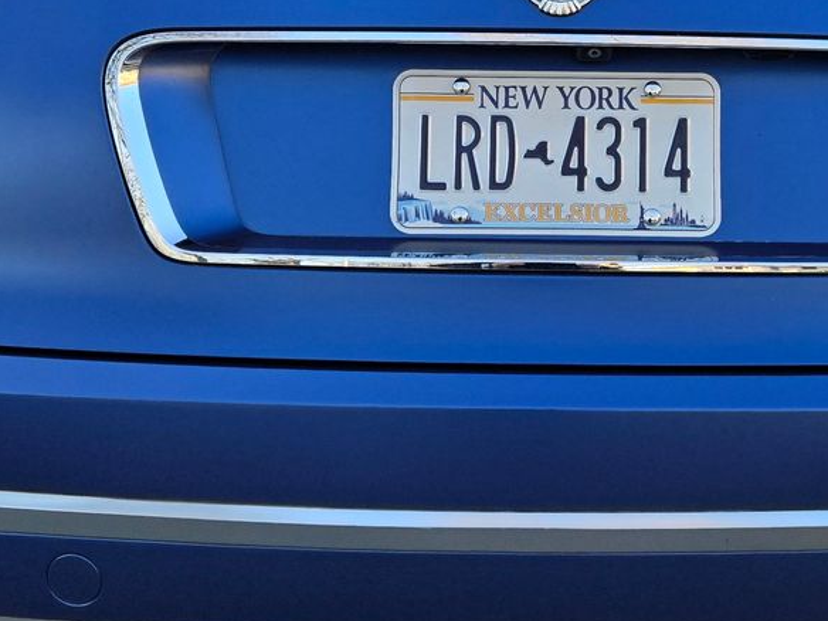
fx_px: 1507
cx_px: 584
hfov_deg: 30.4
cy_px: 142
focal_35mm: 63
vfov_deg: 23.0
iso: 80
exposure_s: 1/1437
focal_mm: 5.4
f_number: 1.8
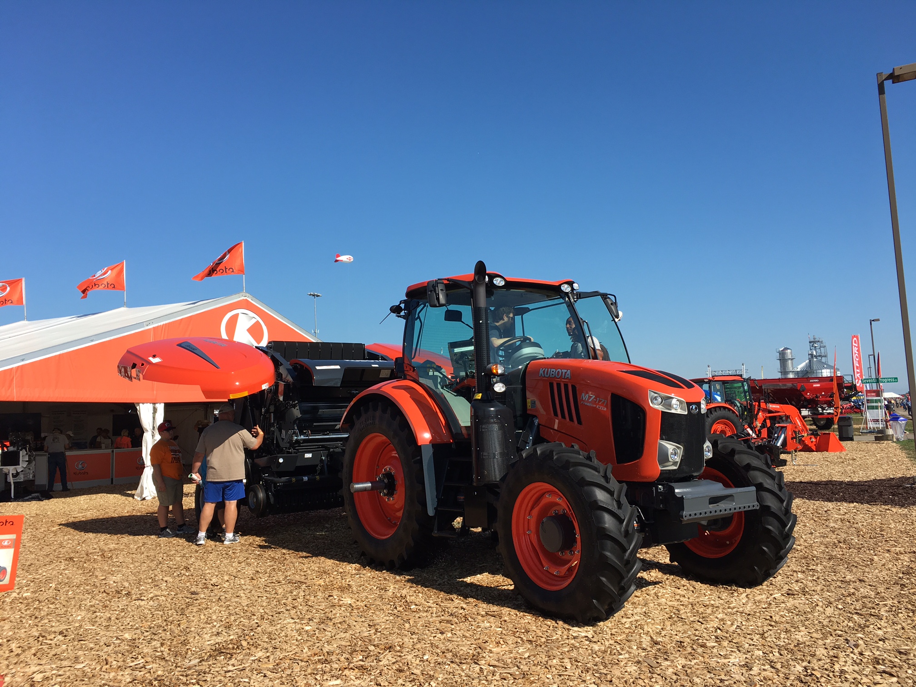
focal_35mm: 29
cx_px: 458
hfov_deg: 61.7
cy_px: 344
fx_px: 767
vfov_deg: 48.2
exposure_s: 1/1425
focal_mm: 4.15
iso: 25
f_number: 2.2
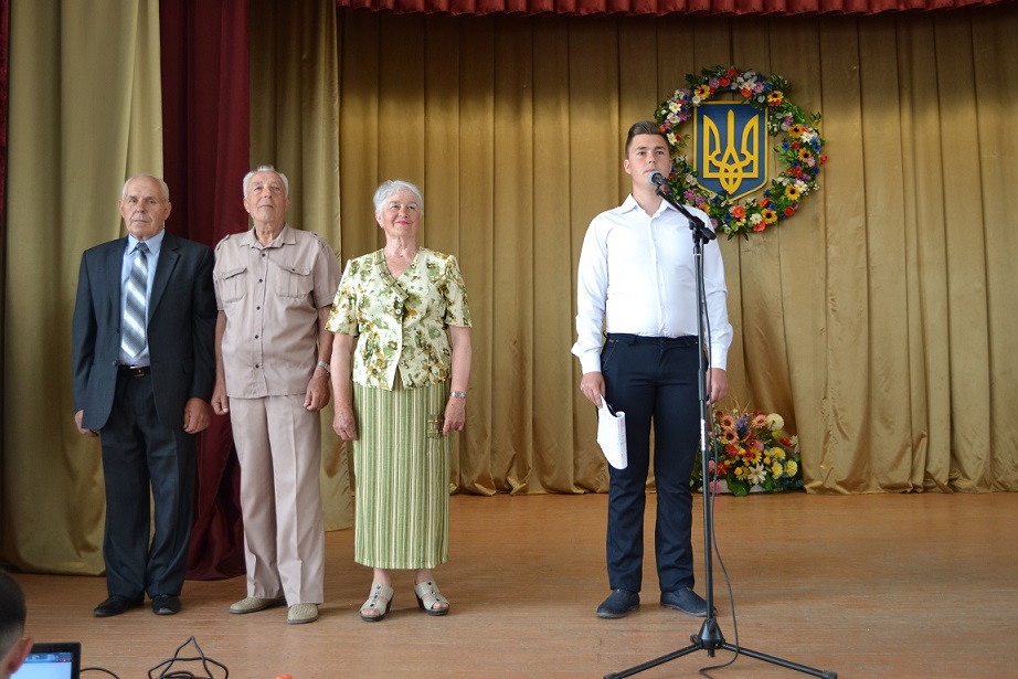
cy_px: 340
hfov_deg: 49.5
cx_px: 509
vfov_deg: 34.2
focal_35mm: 39
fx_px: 1103
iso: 400
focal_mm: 26
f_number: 4.2
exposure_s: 1/40
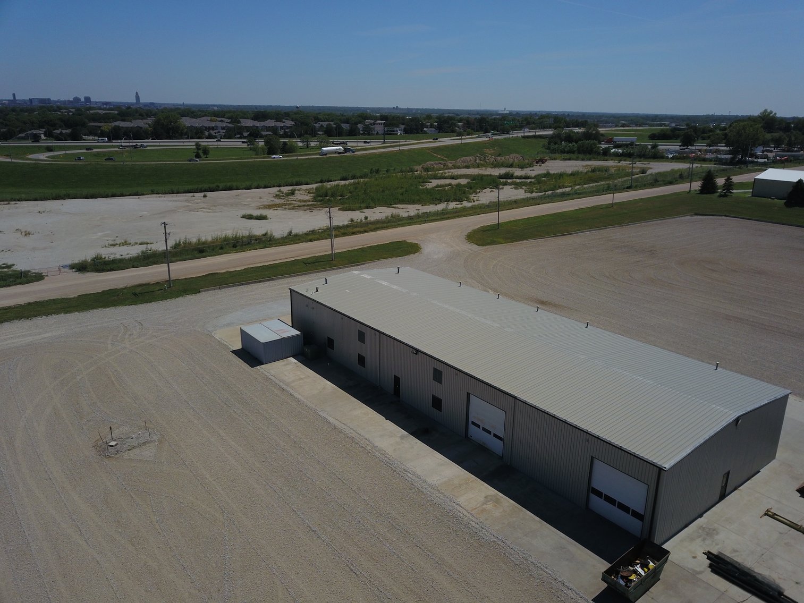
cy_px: 302
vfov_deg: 53.1
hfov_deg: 67.3
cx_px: 402
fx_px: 604
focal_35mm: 26
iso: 100
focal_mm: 4.73
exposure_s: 1/3663
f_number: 2.2
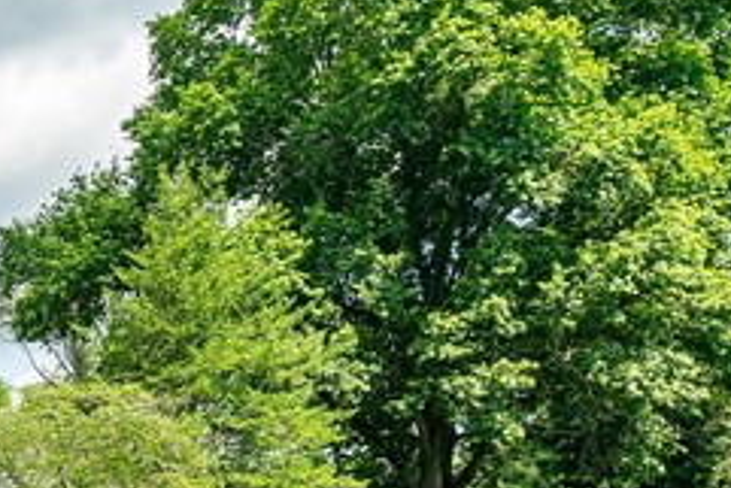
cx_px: -379
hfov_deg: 22.7
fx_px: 1463
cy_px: 618
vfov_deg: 17.8
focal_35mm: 72
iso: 100
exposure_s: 1/125
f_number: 6.3
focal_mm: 16
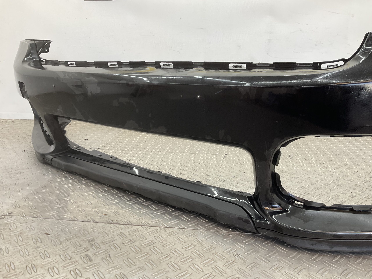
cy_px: 140
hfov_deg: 61.7
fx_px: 312
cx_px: 186
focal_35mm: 29
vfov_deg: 48.2
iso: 32
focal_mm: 3
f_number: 1.8
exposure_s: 1/120
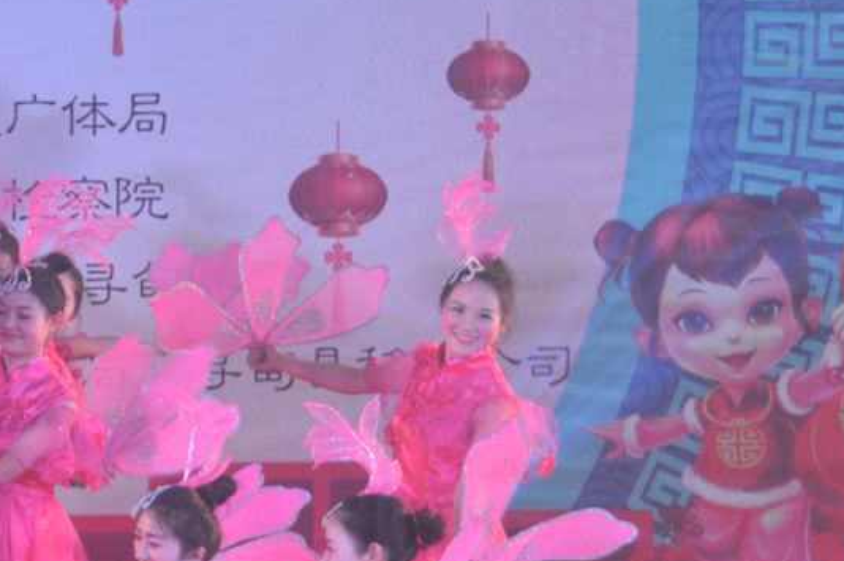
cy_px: 193
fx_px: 4755
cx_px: -344
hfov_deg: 9.9
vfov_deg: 6.8
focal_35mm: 203
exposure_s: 1/40
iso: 320
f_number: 4.5
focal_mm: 40
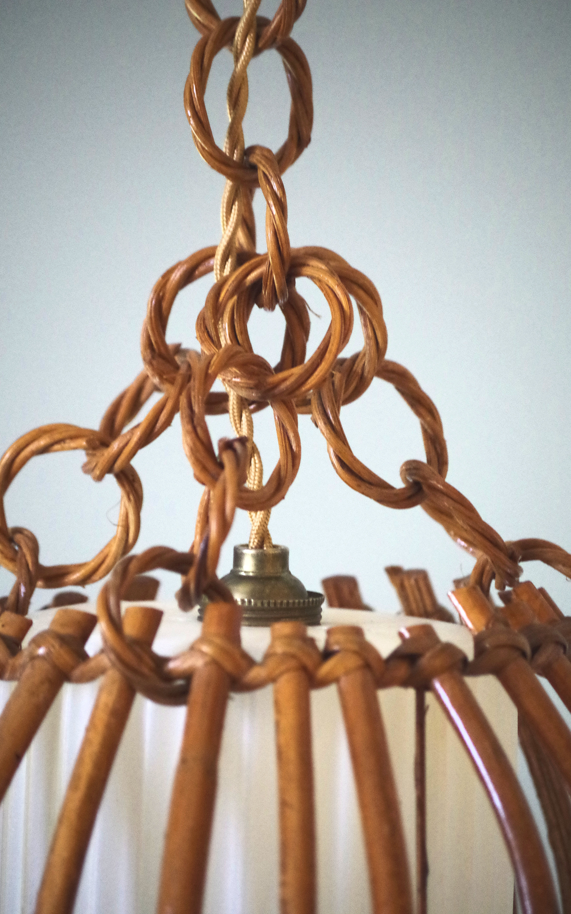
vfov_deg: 9.2
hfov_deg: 5.7
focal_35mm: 229
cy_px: 457
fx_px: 5702
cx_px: 293
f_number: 5.6
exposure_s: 1/160
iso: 3200
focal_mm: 150
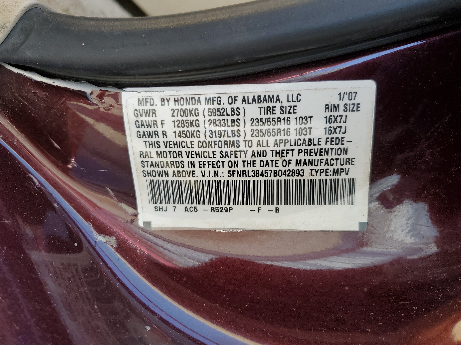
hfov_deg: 67.3
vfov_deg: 53.1
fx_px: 346
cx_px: 230
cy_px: 172
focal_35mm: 26
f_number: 1.5
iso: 50
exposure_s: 1/227
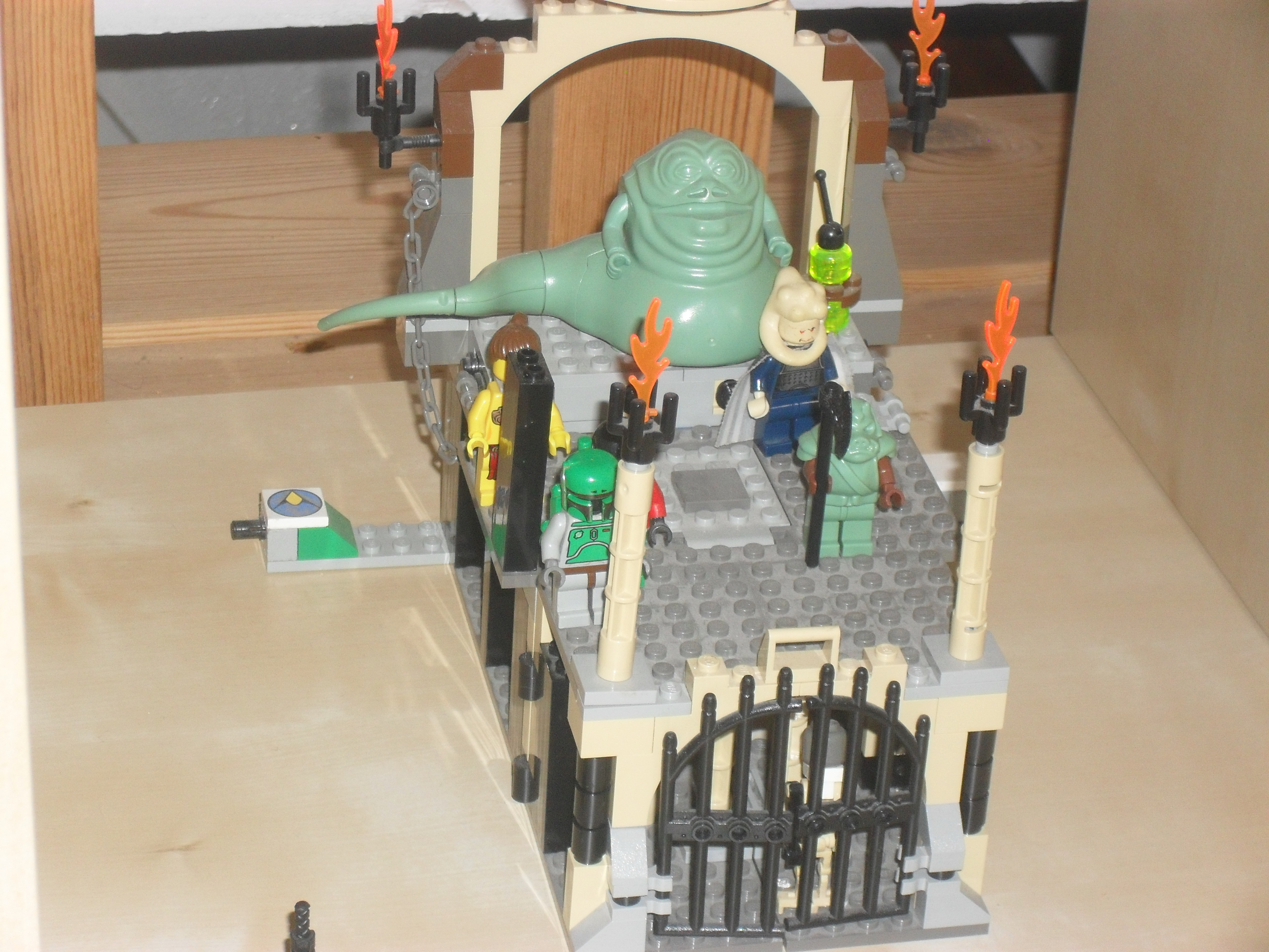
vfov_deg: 14.1
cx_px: 634
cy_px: 476
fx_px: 3849
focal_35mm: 105
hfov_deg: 18.7
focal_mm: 18.9
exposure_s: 1/60
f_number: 5.8
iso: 200
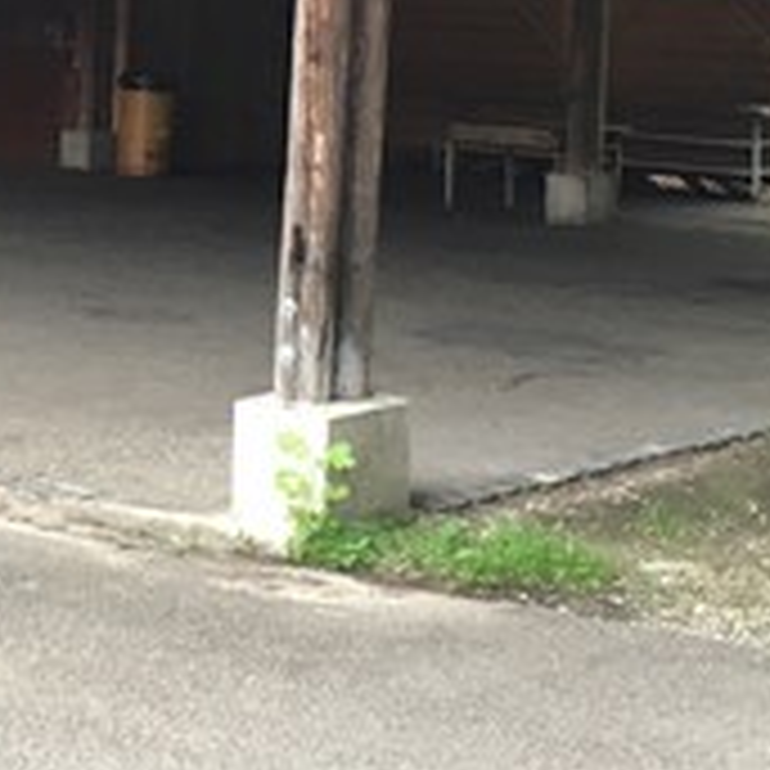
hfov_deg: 17.5
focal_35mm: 96
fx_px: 2416
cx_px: -63
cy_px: -113
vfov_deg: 17.4
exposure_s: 1/33
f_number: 2.2
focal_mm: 4.15
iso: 40
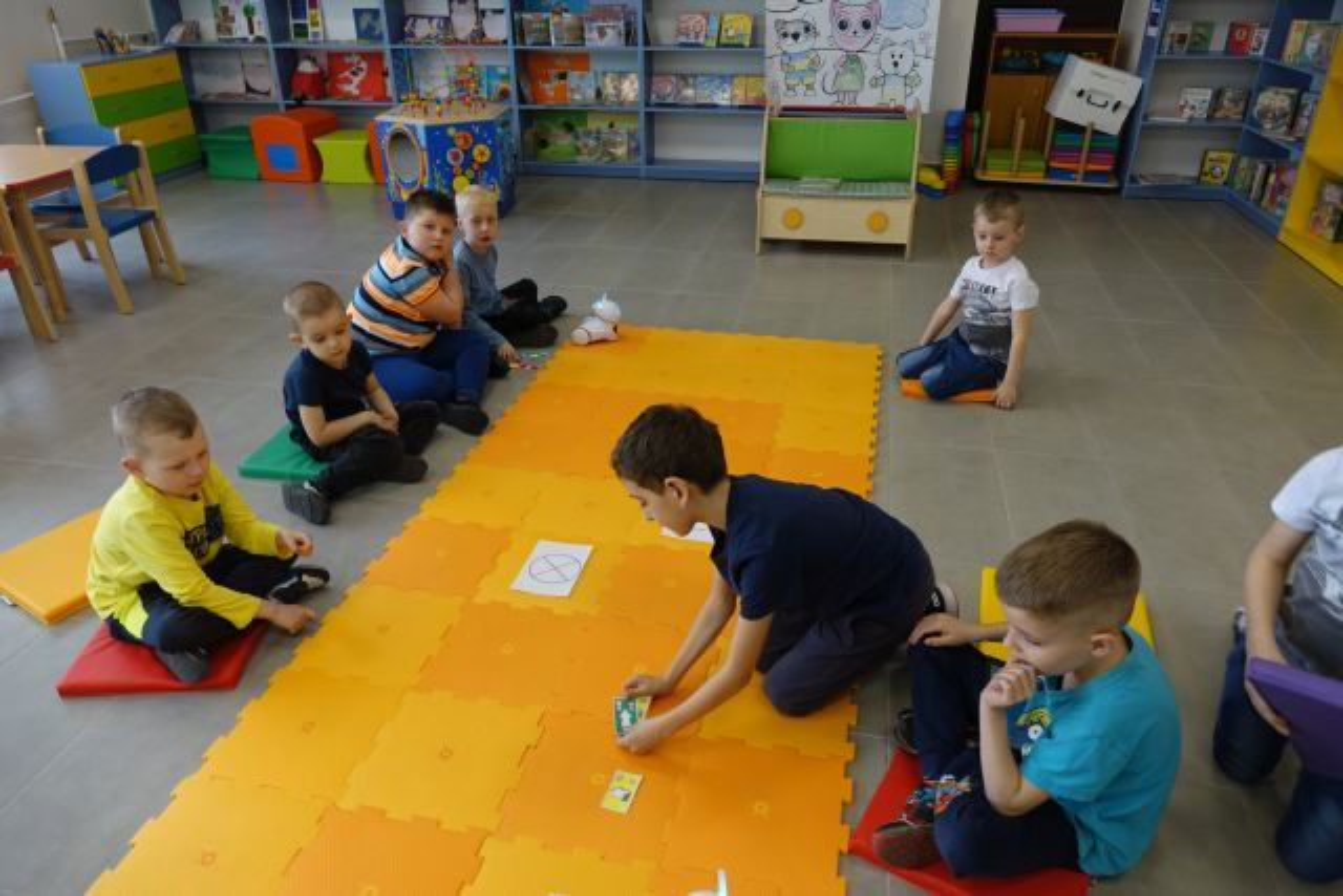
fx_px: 895
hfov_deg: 73.7
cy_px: 448
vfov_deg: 53.2
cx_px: 672
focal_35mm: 24
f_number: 2.8
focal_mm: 8.8
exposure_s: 1/50
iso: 125
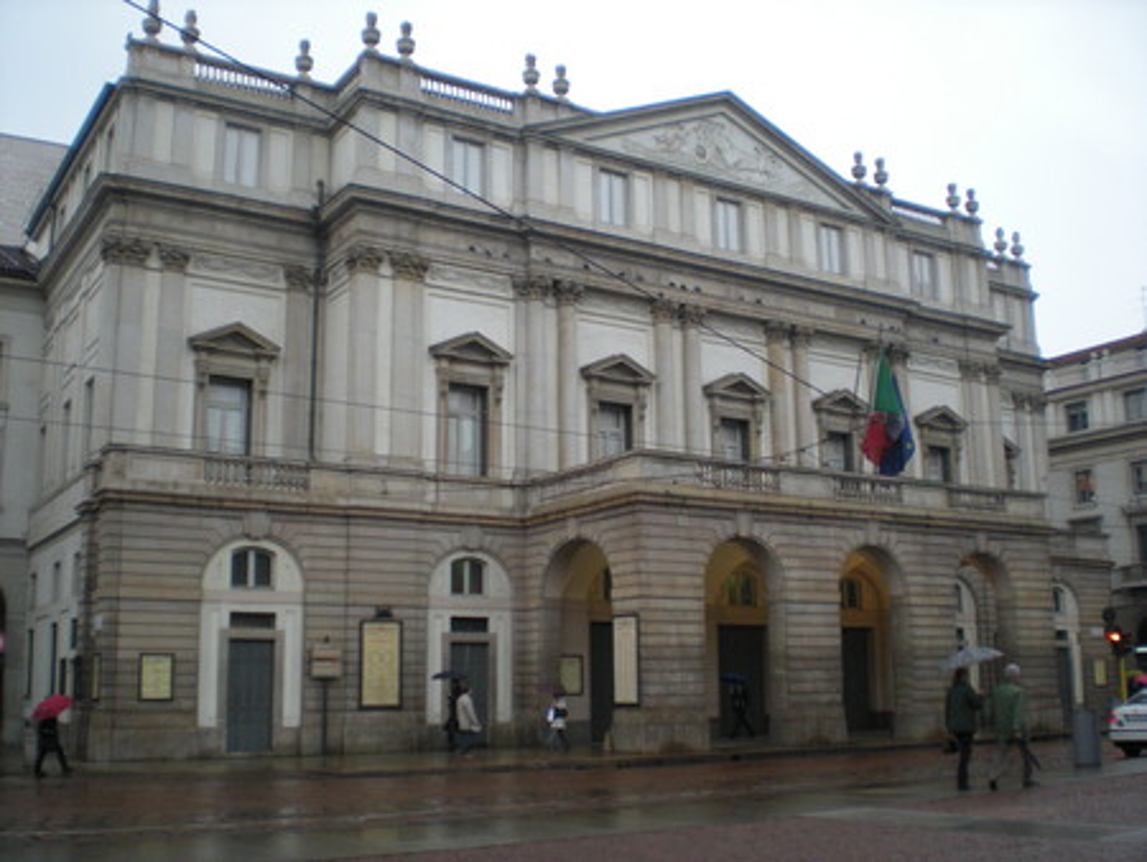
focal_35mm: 38
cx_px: 574
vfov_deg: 37.8
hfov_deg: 49.0
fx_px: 1260
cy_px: 431
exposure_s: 1/55.3
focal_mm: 6.3
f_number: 3.1
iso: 200
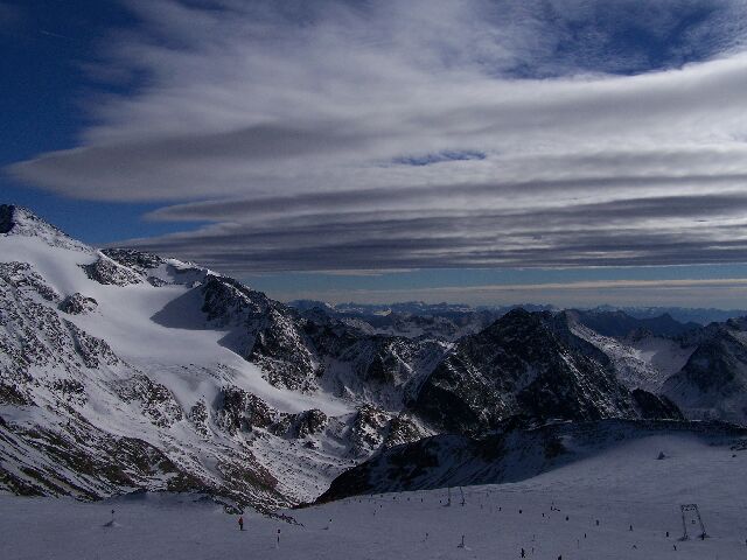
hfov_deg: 49.0
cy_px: 280
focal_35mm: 38
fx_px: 820
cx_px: 374
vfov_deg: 37.7
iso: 80
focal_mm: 6.3
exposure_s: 1/1600
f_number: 5.6
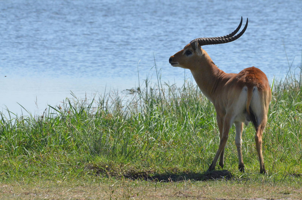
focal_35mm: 450
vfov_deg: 3.0
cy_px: 100
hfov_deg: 4.6
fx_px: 3767
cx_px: 151
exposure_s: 1/2500
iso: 2500
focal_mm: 300
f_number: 13
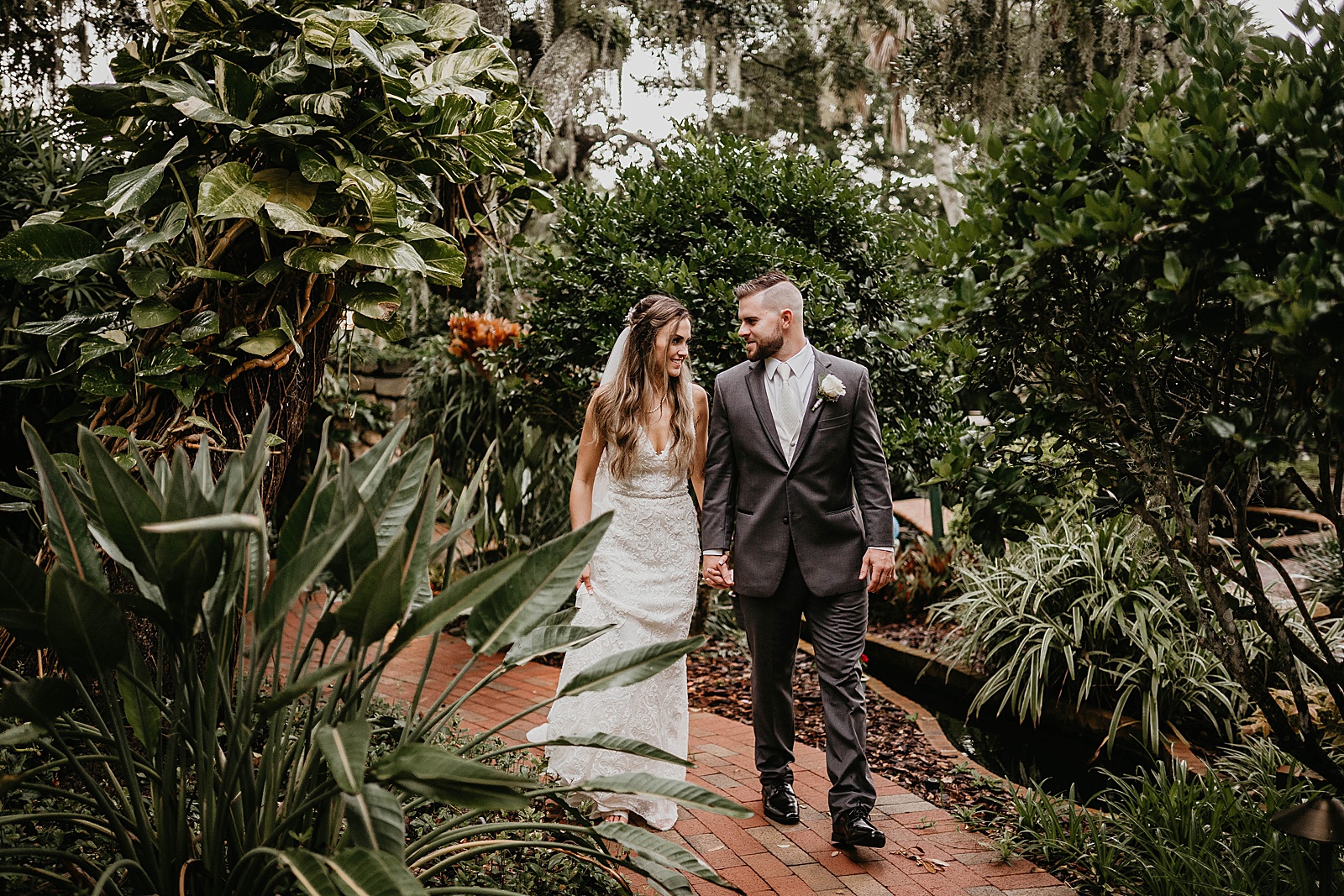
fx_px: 1307
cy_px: 448
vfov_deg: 37.9
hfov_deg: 54.4
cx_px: 672
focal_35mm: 35
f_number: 1.4
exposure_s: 1/200
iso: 500
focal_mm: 35
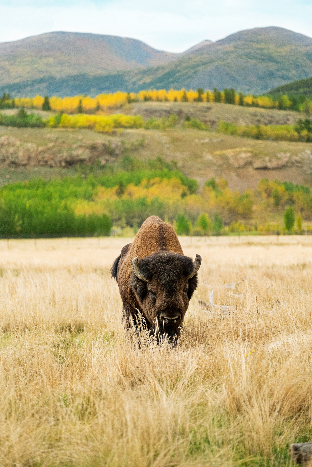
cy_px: 234
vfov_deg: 12.4
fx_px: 2158
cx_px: 156
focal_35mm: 166
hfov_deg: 8.3
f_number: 2.8
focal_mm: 110.6
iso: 800
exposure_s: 1/1100
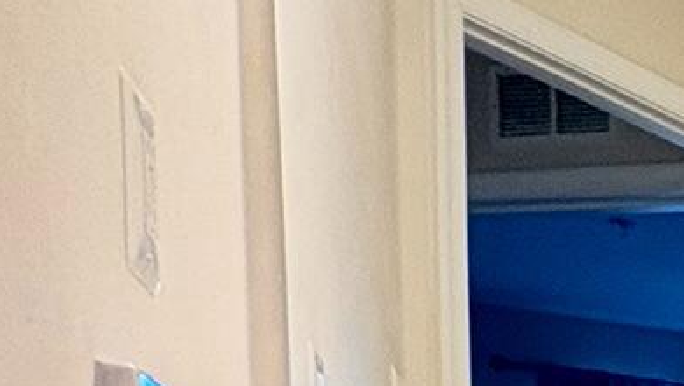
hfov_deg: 13.9
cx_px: 1759
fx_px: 1452
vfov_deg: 13.1
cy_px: 772
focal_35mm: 80
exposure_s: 1/77
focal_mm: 2.22
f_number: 2.2
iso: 200
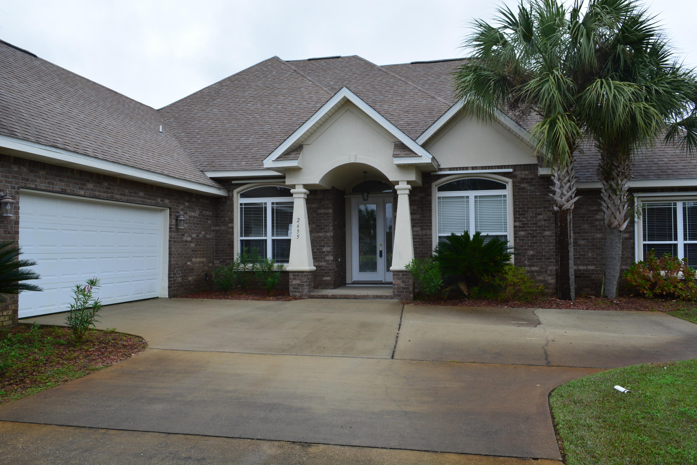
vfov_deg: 43.6
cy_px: 232
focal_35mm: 30
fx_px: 581
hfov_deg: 61.9
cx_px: 348
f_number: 10
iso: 250
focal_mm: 20
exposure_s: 1/60
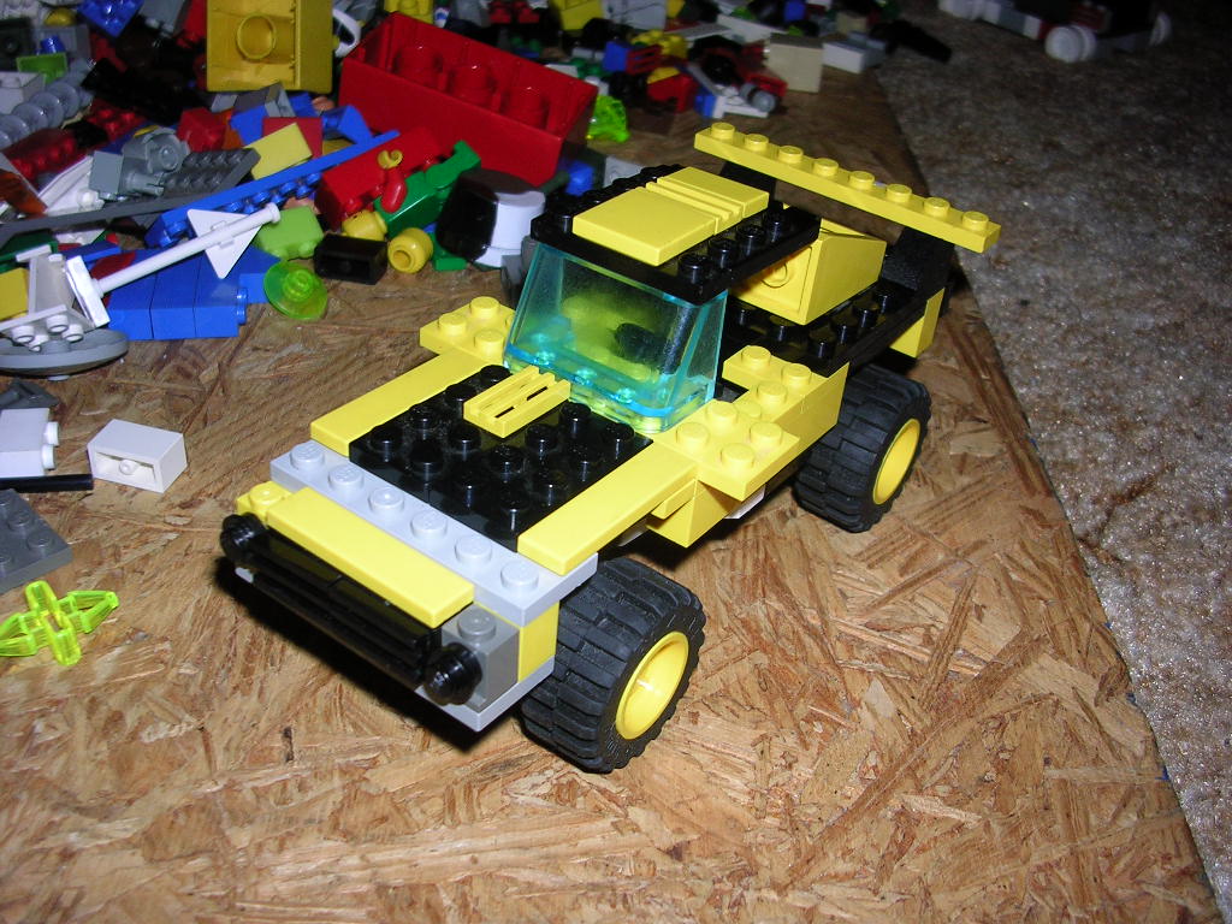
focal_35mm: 38
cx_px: 616
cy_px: 462
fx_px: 1352
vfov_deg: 37.7
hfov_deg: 49.0
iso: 50
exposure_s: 1/60.1
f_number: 2.8
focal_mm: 5.8
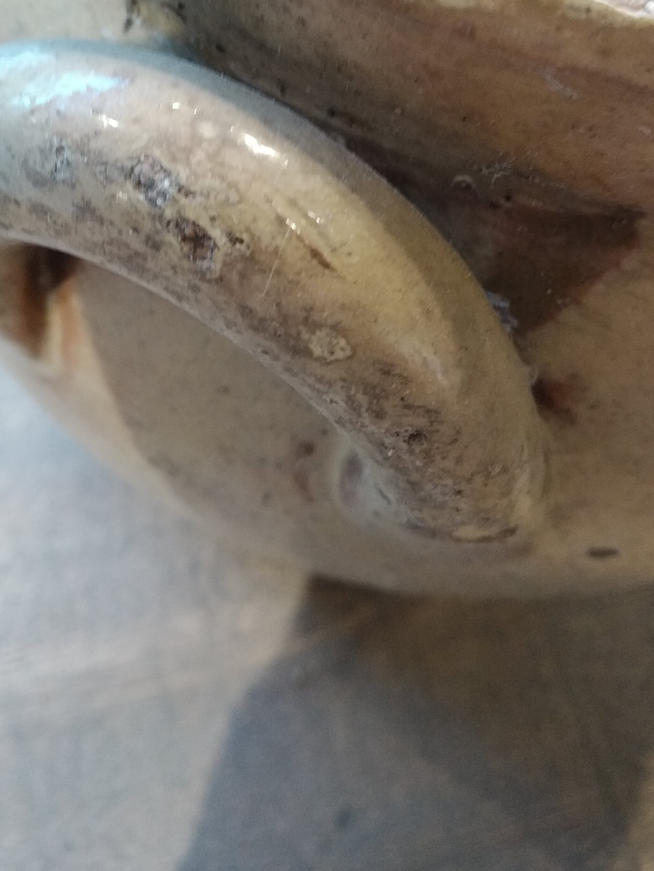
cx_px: 300
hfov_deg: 37.7
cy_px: 251
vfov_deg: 47.7
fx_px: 957
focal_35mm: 38
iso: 400
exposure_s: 1/33
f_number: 2.2
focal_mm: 3.82
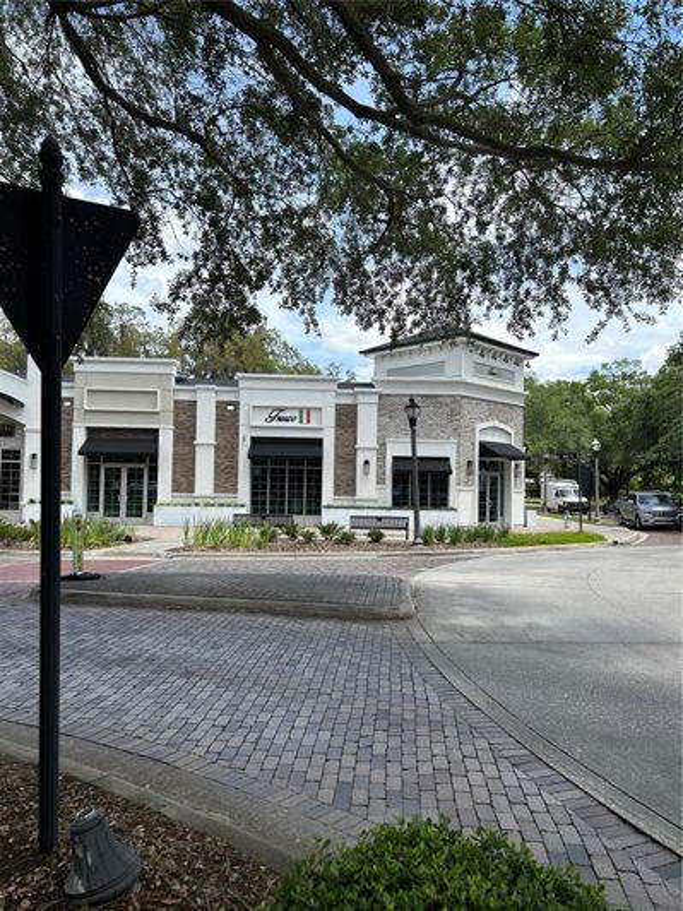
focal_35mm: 26
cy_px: 456
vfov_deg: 67.3
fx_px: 684
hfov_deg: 53.1
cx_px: 342
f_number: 1.5
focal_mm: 5.7
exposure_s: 1/2208
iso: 50
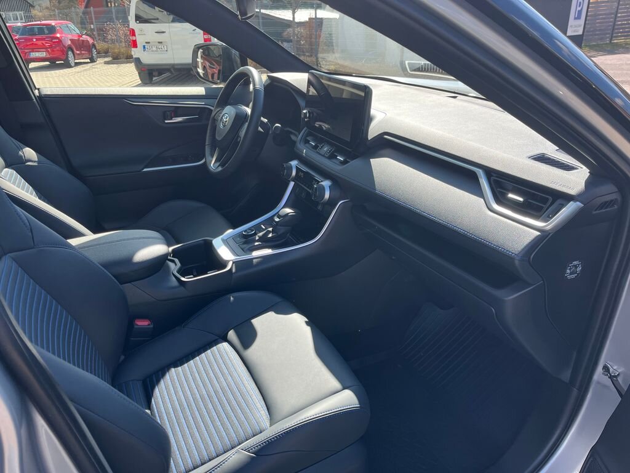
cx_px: 315
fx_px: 473
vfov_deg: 53.1
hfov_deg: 67.3
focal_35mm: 26
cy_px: 236
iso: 50
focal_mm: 5.1
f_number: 1.6
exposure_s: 1/598
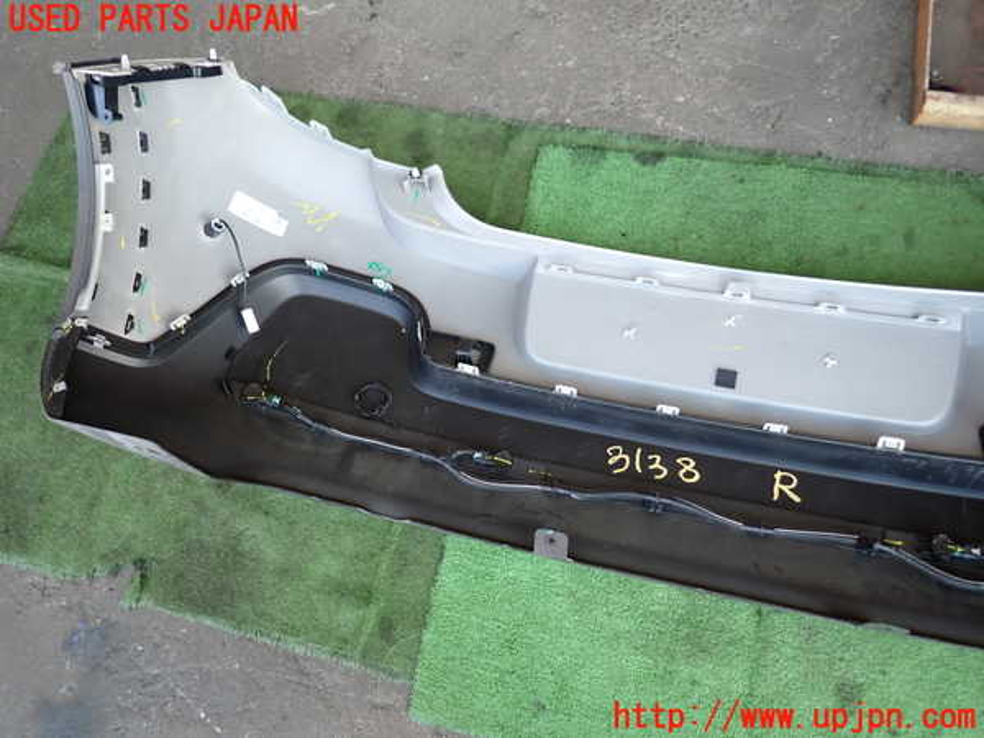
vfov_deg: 54.9
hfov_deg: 69.4
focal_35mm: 25
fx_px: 711
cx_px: 492
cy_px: 369
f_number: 2
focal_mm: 4.5
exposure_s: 1/125
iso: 125
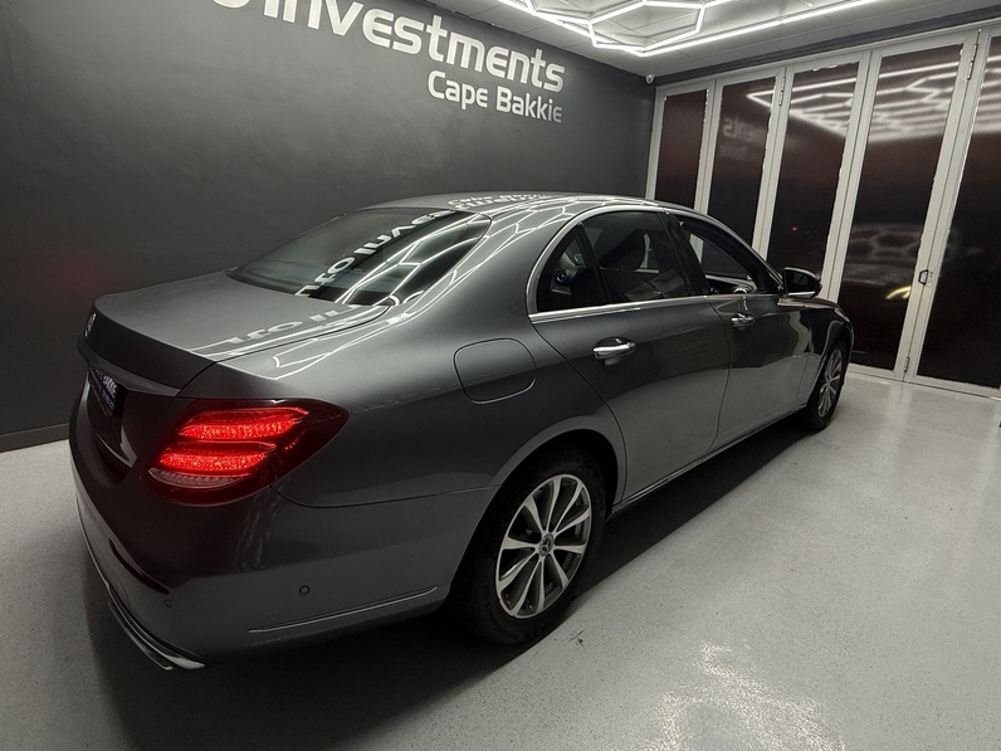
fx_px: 521
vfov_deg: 71.4
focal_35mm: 18
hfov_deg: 87.4
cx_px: 446
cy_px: 336
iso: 125
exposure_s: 1/100
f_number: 2.2
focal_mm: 2.22
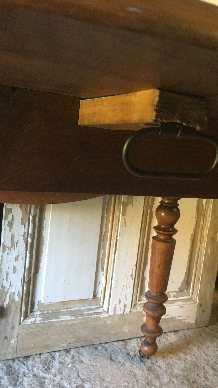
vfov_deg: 61.0
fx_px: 329
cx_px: 137
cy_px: 192
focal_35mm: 32
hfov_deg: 36.4
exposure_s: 1/33
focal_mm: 4.15
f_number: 2.2
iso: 200
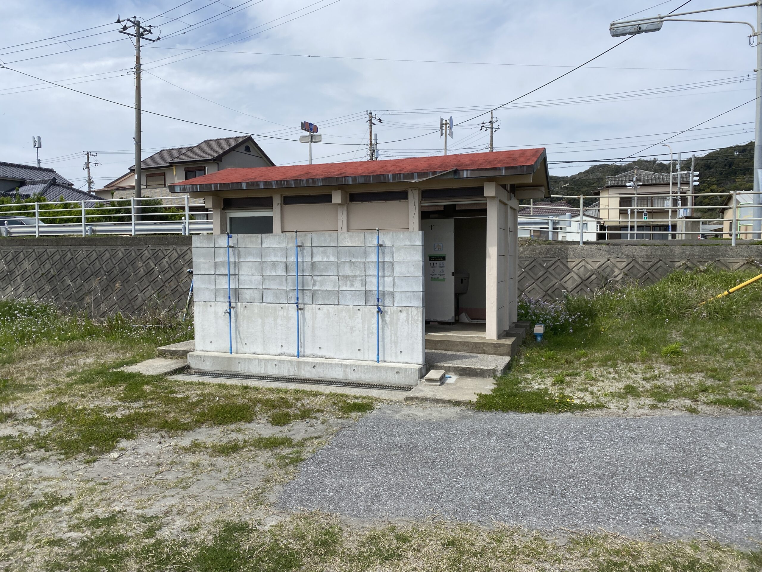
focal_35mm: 26
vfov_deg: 53.1
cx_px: 381
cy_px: 286
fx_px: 572
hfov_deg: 67.3
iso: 32
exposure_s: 1/3984
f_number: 1.8
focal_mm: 4.25
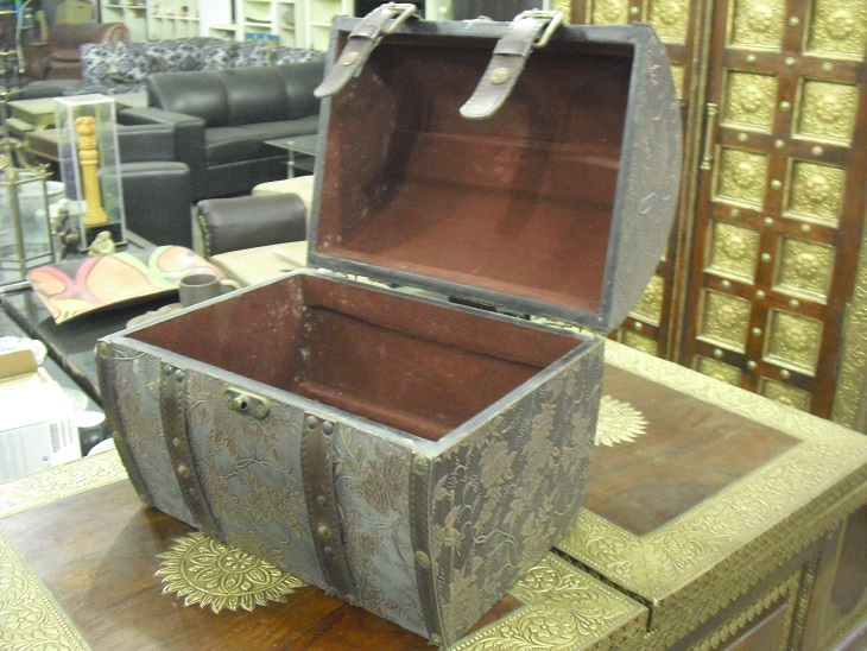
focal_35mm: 44
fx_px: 1102
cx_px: 434
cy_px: 326
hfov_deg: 42.9
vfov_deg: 32.9
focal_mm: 7.7
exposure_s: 1/8
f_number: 3.4
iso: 800
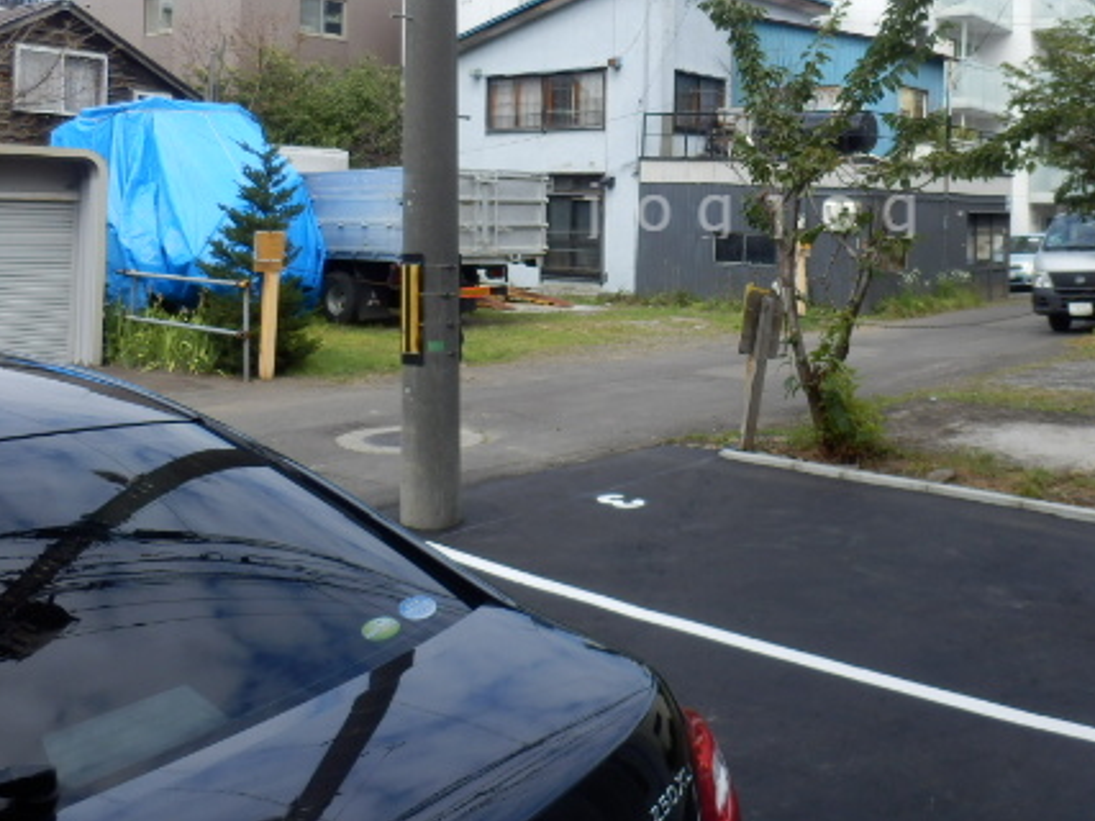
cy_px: 208
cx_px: 754
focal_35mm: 36
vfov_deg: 38.6
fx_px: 1138
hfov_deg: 50.2
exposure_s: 1/500
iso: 80
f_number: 3
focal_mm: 4.2
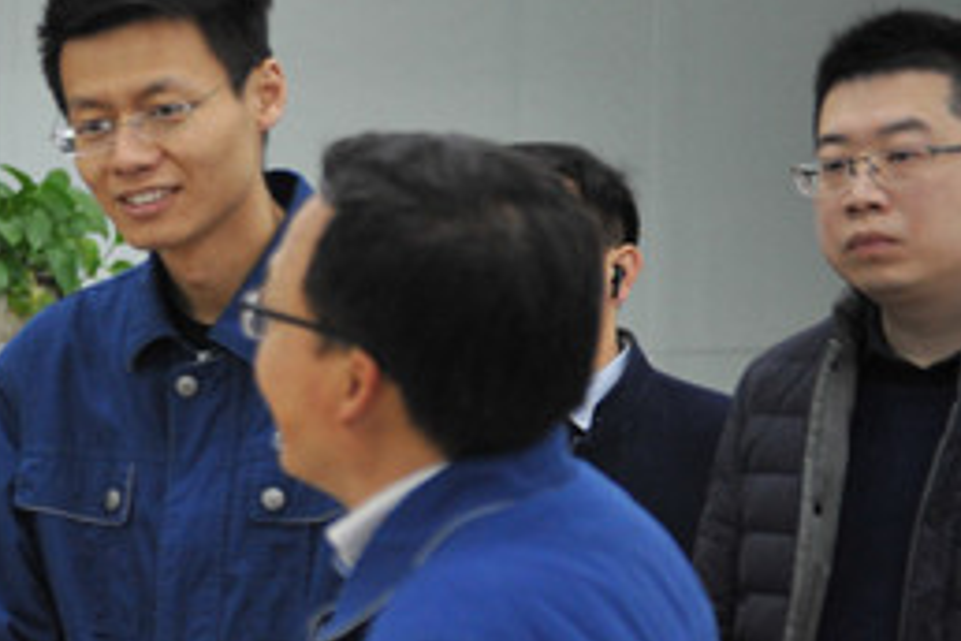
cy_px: 529
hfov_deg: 12.6
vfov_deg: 8.8
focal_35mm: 155
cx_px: -499
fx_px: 4137
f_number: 2.8
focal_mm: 50
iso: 1600
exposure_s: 1/200
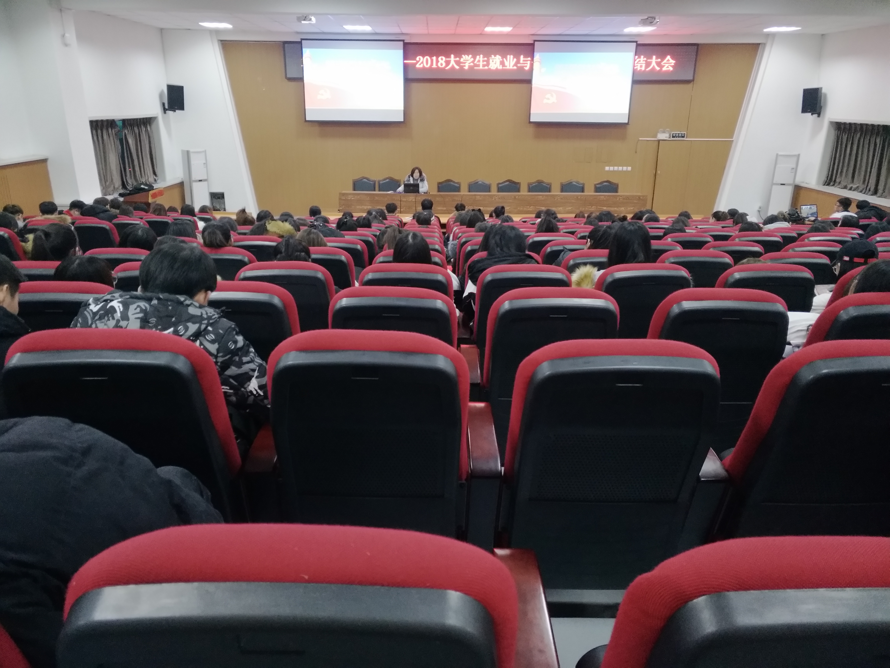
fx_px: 566
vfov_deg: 61.1
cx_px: 445
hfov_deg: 76.4
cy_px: 334
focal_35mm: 22
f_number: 2
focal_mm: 3.79
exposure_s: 1/14.3
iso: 822
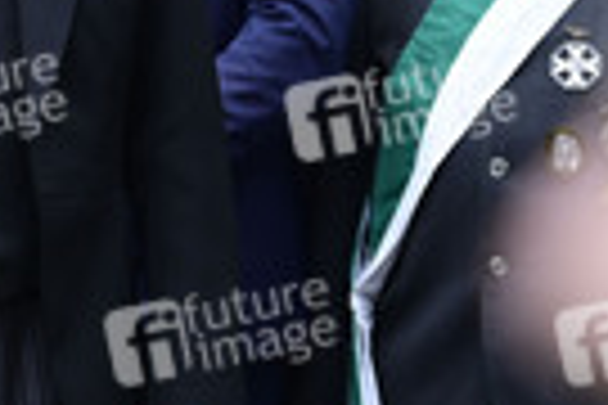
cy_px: -4
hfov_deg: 5.1
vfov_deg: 3.4
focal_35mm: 401
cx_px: -169
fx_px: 6772
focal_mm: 120
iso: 800
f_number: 3.5
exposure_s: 1/640
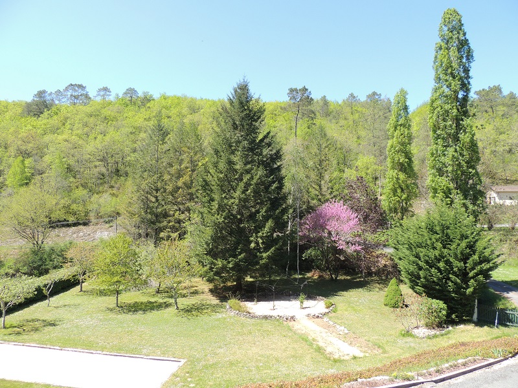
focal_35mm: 24
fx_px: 359
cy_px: 194
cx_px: 259
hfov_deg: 71.6
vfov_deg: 56.8
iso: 100
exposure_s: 1/400
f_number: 3
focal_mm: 4.3
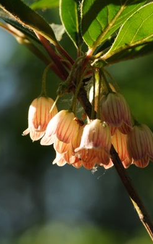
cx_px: 23
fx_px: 1623
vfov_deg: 8.6
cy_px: 121
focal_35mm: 244
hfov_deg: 5.4
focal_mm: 105
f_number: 8
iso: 200
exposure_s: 1/250
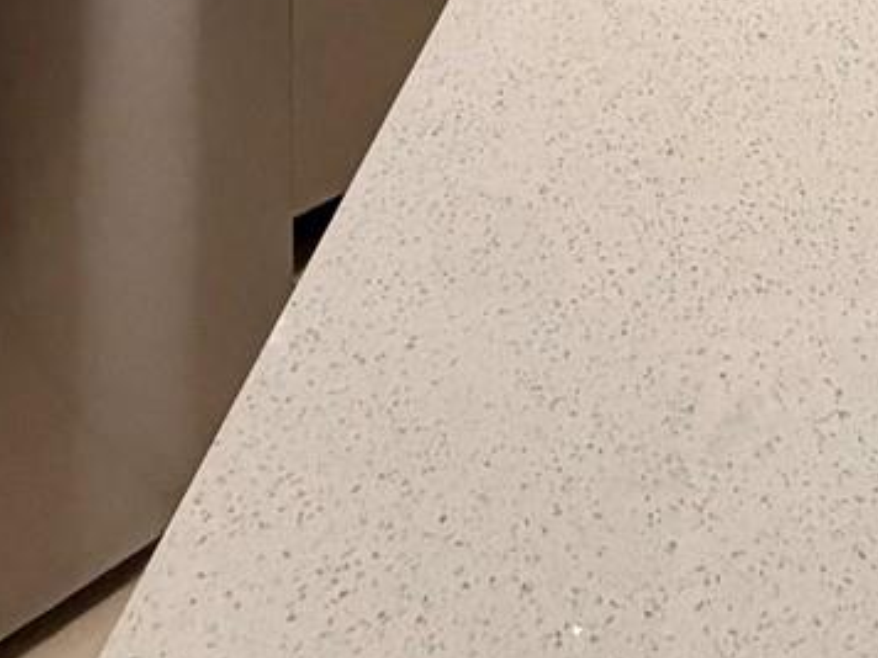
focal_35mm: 63
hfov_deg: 27.7
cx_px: 996
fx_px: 1598
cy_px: -769
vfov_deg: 16.1
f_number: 2.2
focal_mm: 2.2
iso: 250
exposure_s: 1/120
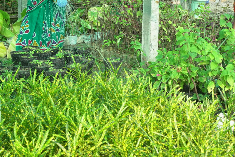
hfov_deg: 33.4
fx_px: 392
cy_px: -17
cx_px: 121
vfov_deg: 21.4
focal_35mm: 60
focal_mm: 16
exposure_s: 1/320
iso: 320
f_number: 4.5
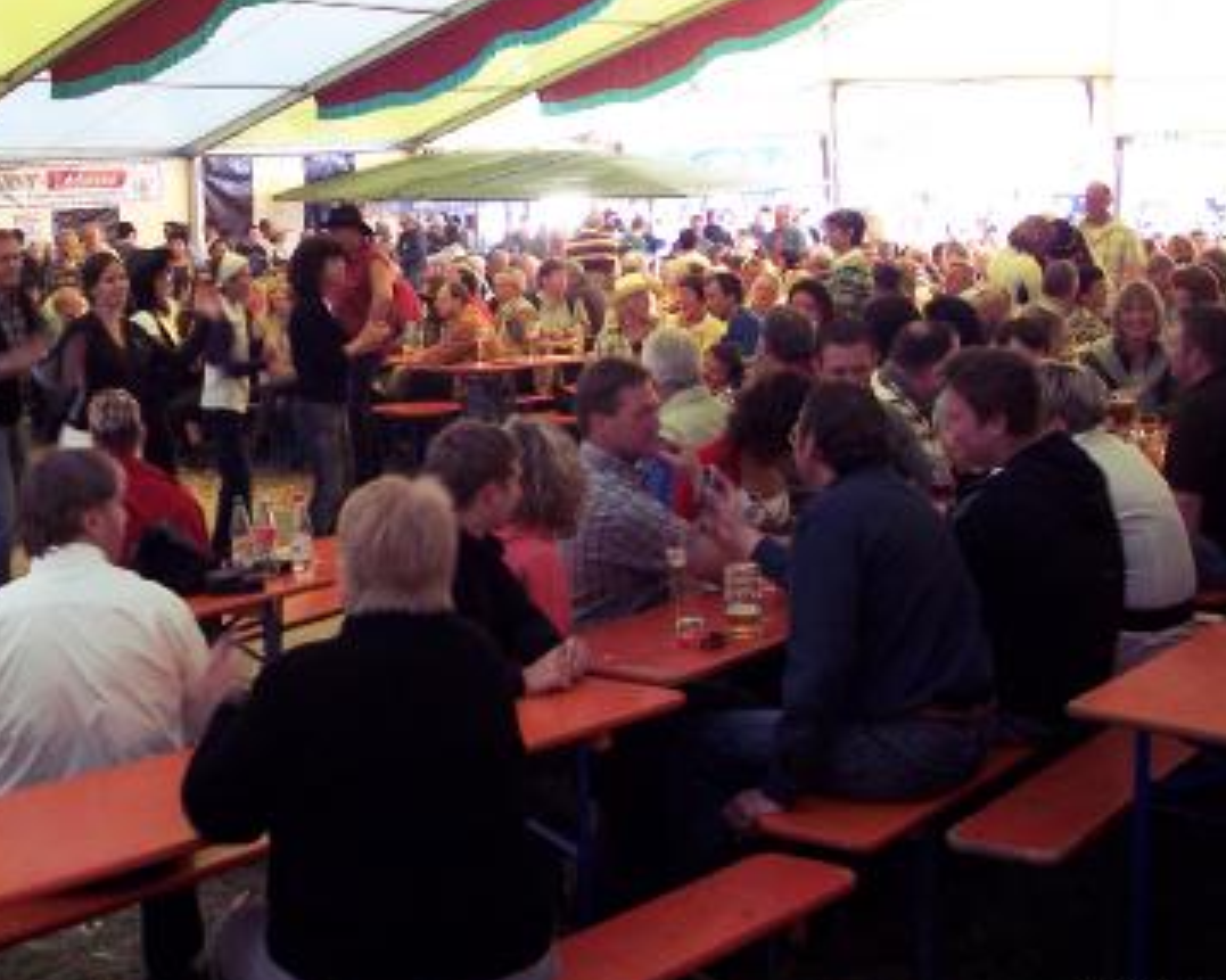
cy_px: 360
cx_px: 393
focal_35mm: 53
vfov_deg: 28.5
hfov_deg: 35.0
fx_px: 1923
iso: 200
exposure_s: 1/10
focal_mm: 8
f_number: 3.4
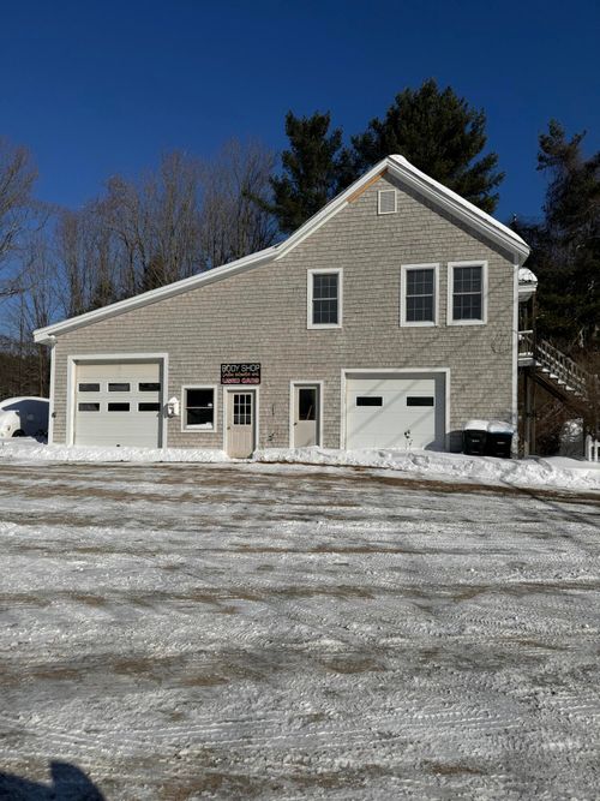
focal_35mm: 24
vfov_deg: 71.6
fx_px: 555
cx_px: 300
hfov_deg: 56.8
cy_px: 400
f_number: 1.78
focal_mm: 6.76
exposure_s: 1/12346
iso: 64
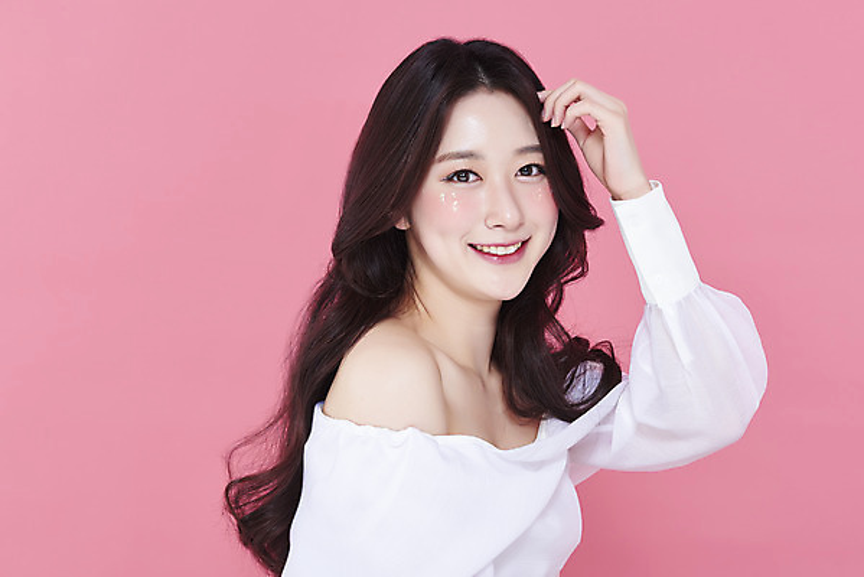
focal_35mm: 105
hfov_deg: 19.4
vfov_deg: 13.1
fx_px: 2521
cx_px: 432
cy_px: 288
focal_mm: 105
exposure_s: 1/125
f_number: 11
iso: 64
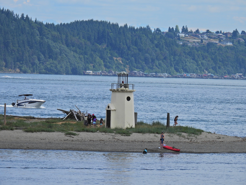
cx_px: 123
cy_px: 92
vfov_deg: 4.6
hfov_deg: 6.2
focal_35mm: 320
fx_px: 2274
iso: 100
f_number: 5
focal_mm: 57.1
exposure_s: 1/1250
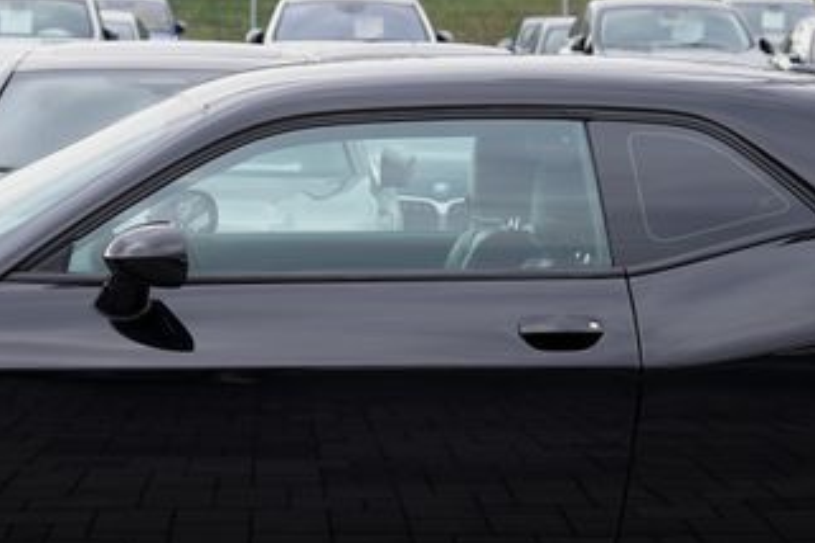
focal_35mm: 137
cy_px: 369
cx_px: 343
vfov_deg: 10.0
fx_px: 3101
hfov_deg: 15.0
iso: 100
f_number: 4
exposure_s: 1/80
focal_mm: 43
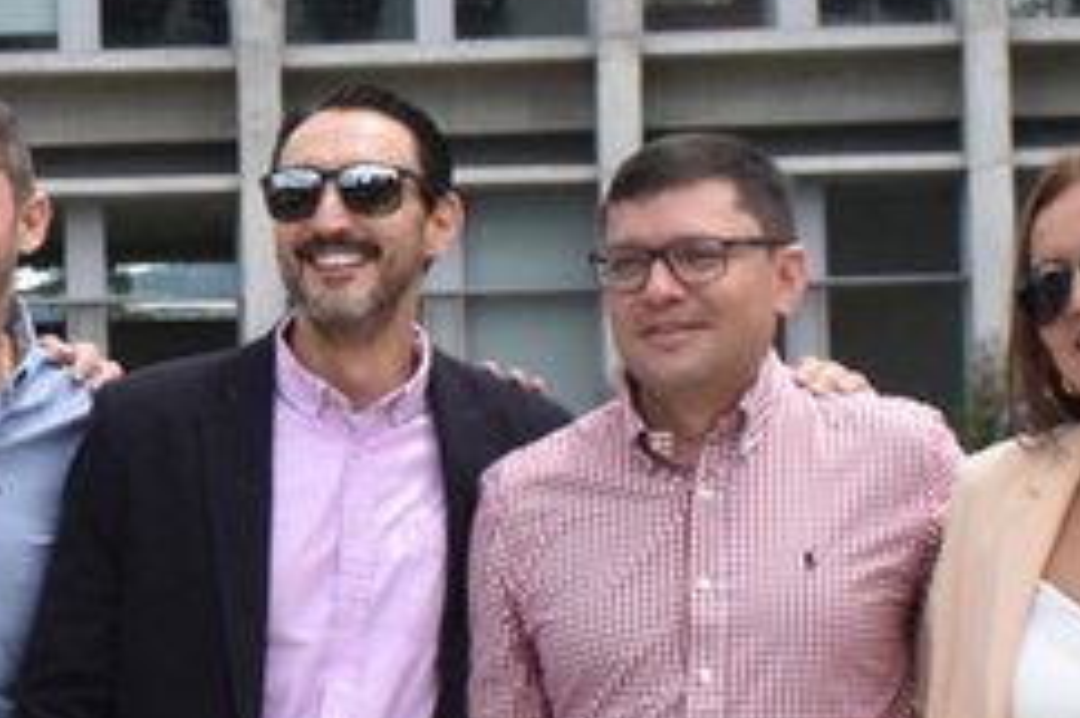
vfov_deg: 10.2
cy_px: 321
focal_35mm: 134
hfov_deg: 15.0
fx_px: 4017
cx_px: -49
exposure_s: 1/500
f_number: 8
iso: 400
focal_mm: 18
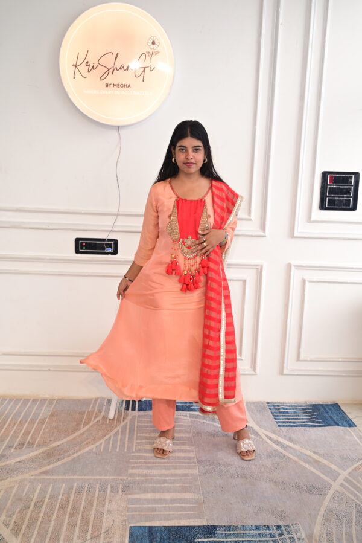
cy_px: 272
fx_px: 490
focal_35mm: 32
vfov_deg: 57.9
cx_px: 181
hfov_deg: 40.6
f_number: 6.3
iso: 200
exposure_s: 1/125
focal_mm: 32.5
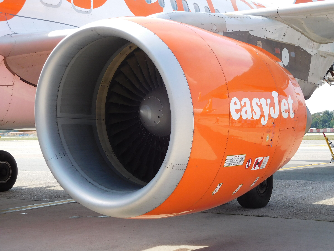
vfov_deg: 23.7
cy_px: 126
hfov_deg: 31.2
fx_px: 598
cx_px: 167
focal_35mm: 62
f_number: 4.4
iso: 125
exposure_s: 1/320
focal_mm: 11.1
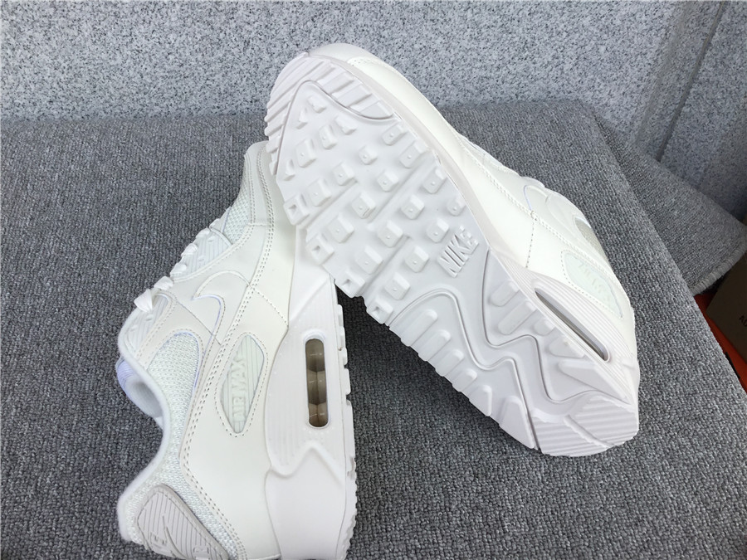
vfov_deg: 45.4
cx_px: 374
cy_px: 280
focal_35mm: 31
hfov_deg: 58.4
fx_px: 669
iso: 25
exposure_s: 1/566
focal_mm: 3.3
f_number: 2.4
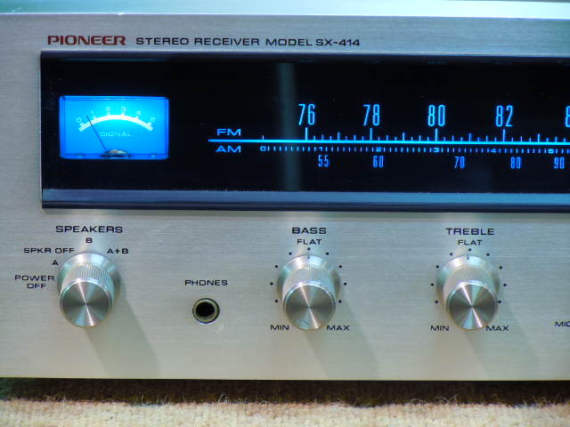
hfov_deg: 9.9
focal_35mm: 200
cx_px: 285
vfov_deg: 7.4
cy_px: 214
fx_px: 3293
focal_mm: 36
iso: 100
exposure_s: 1/2
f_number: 4.7
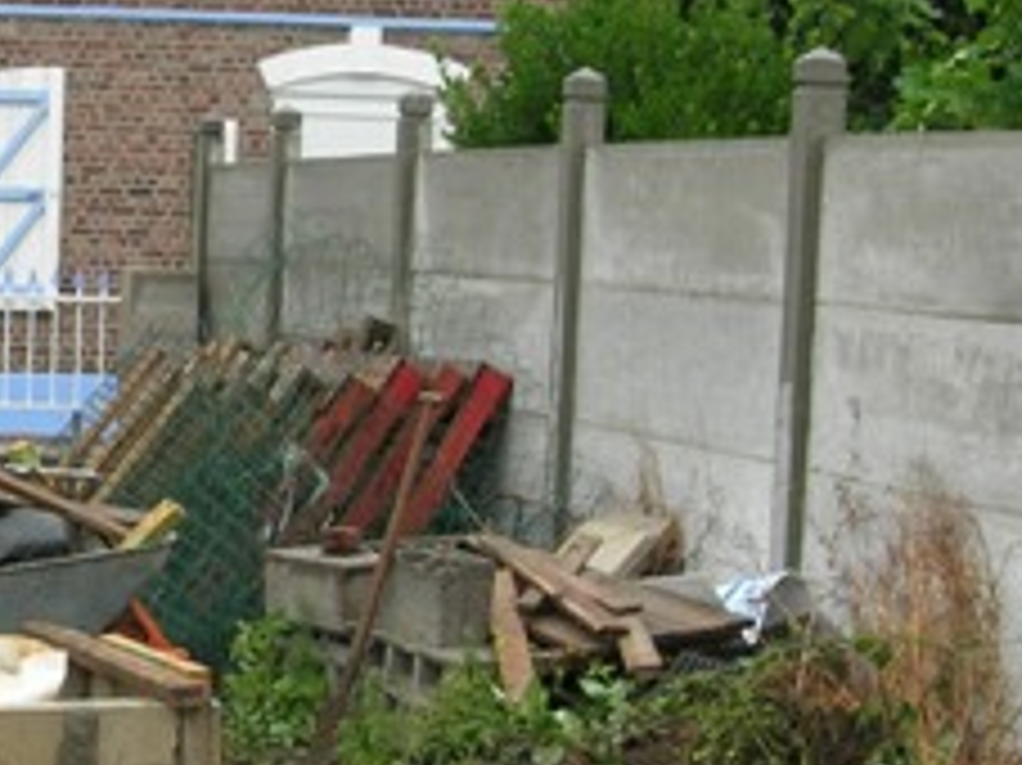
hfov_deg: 17.8
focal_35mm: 107
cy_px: 418
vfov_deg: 13.8
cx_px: -95
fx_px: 3157
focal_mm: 7.8
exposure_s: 1/105
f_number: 4.8
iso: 64
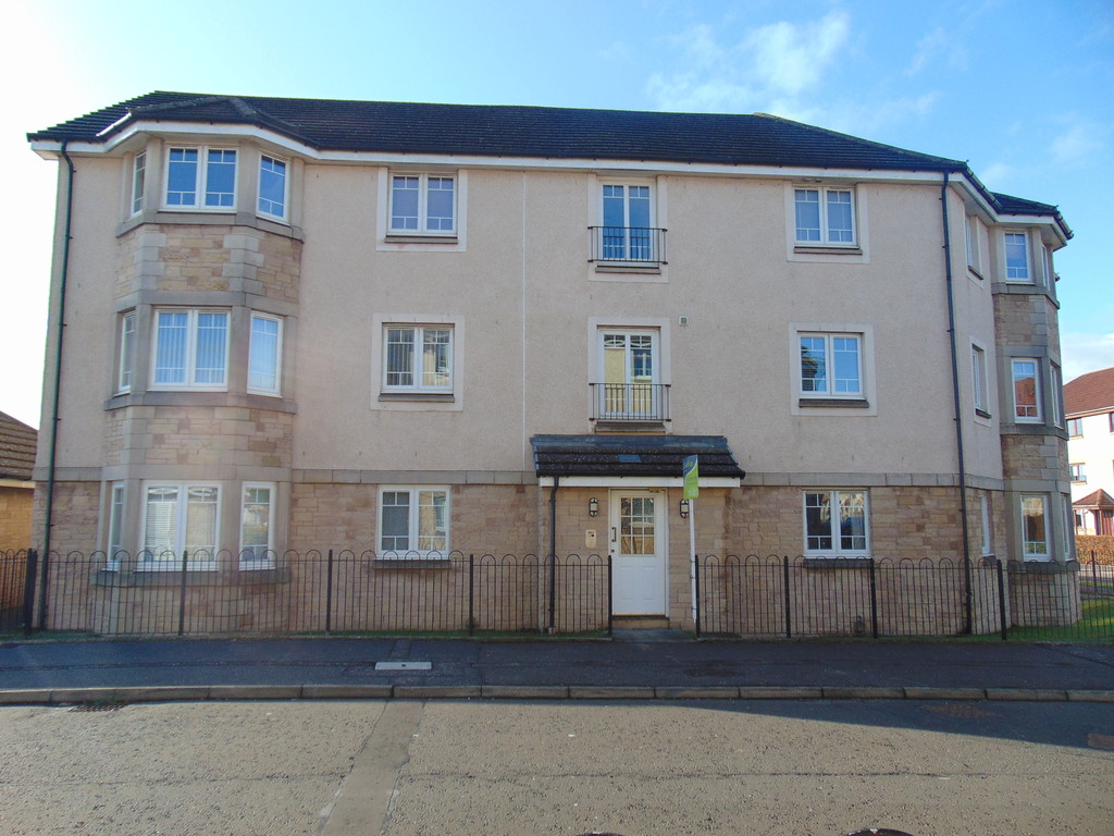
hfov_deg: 69.4
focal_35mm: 25
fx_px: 805
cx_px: 557
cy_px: 418
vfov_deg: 54.9
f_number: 3
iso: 80
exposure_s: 1/400
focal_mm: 4.5
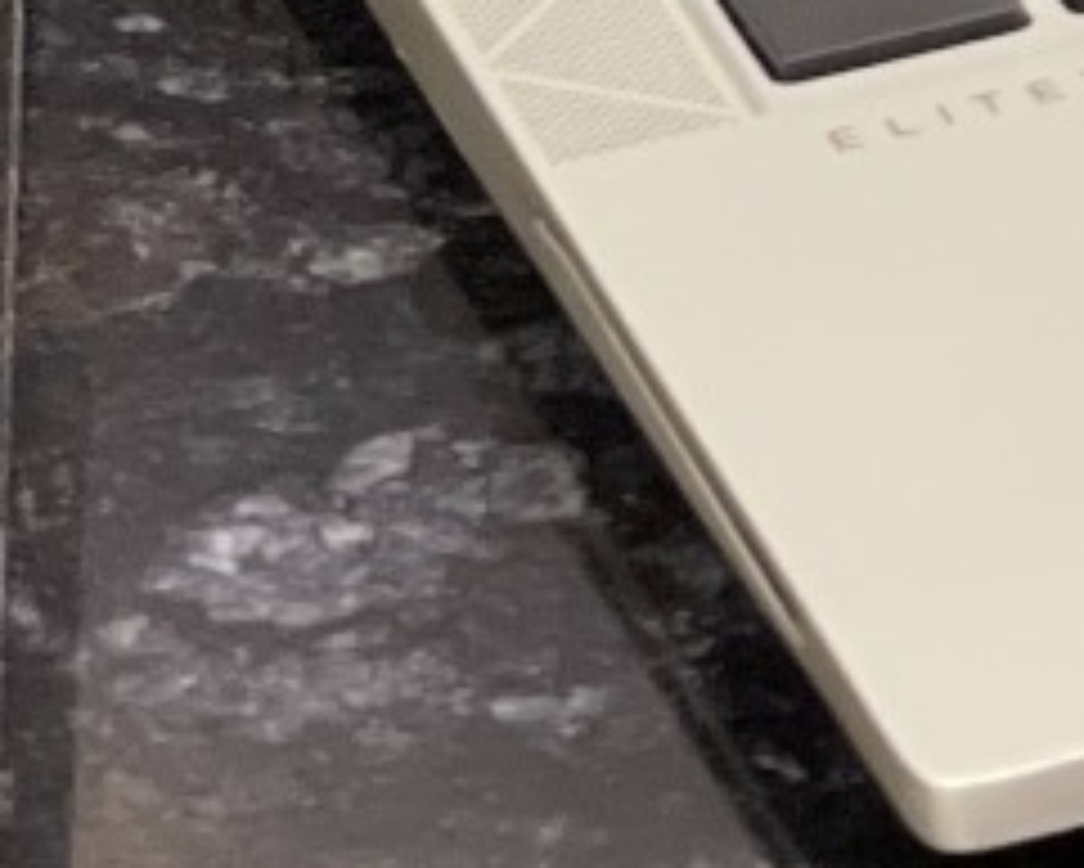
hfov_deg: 4.6
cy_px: -1489
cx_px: 2267
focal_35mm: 415
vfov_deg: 3.7
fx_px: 13320
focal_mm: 7.5
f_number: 2.2
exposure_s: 1/90
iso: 250
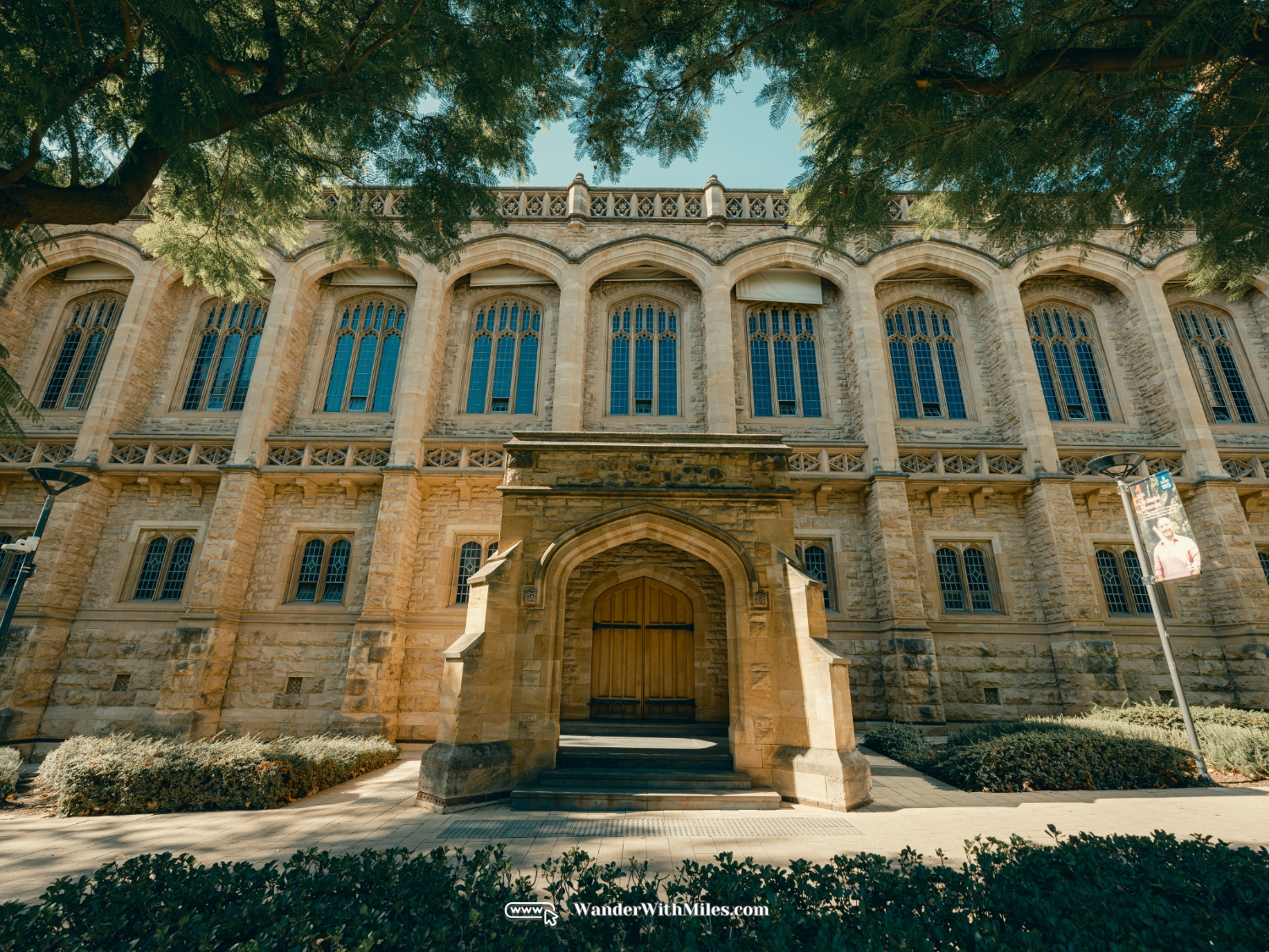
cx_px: 634
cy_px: 476
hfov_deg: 94.5
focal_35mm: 16
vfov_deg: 78.1
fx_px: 587
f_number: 5.6
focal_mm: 20
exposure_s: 1/200
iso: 500
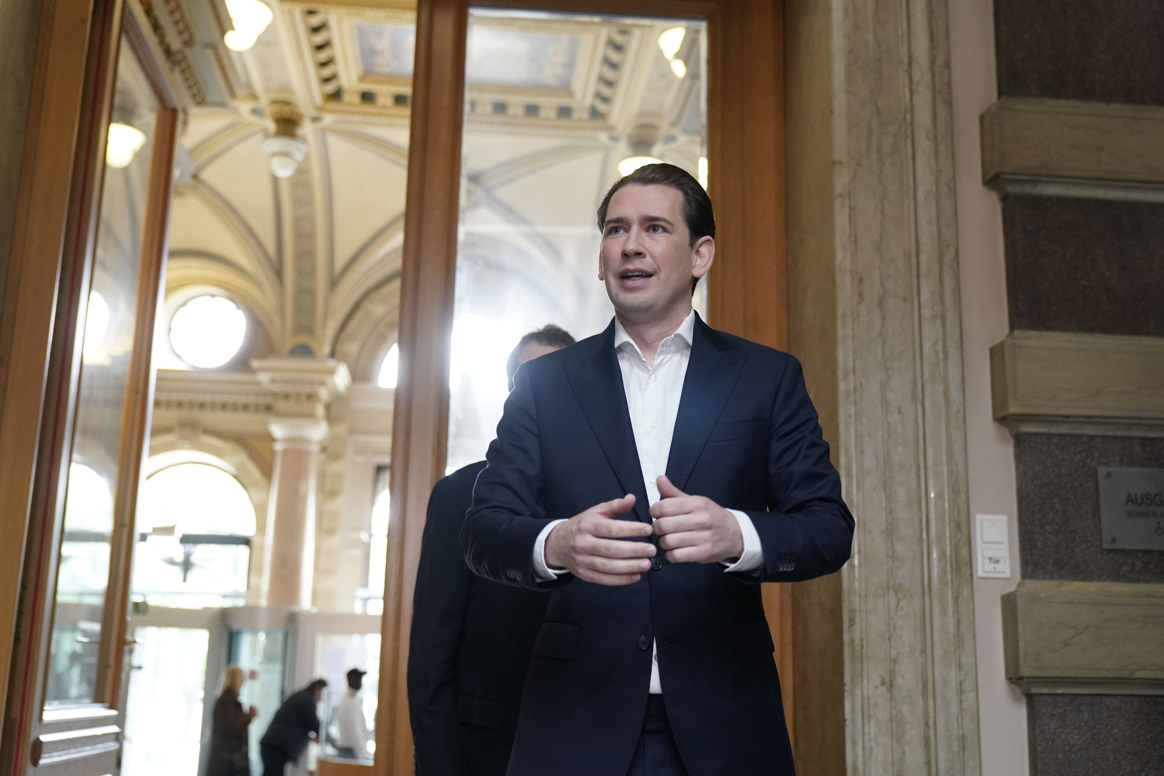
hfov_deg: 50.7
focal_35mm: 38
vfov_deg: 35.1
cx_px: 582
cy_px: 388
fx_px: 1229
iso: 3200
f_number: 2.8
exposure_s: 1/250
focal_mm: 38
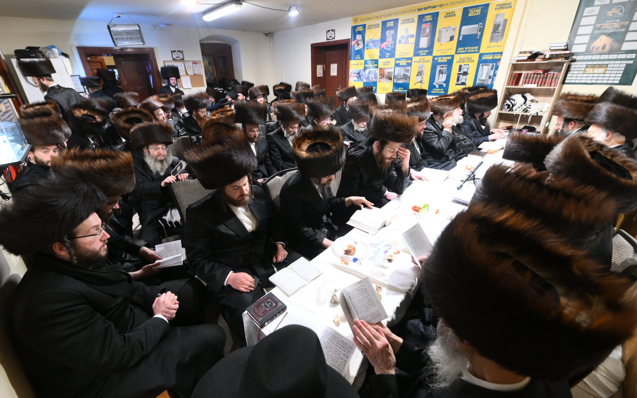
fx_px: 260
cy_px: 193
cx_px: 304
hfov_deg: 101.4
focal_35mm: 15
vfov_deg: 74.8
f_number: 4
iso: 3200
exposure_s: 1/100
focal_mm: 14
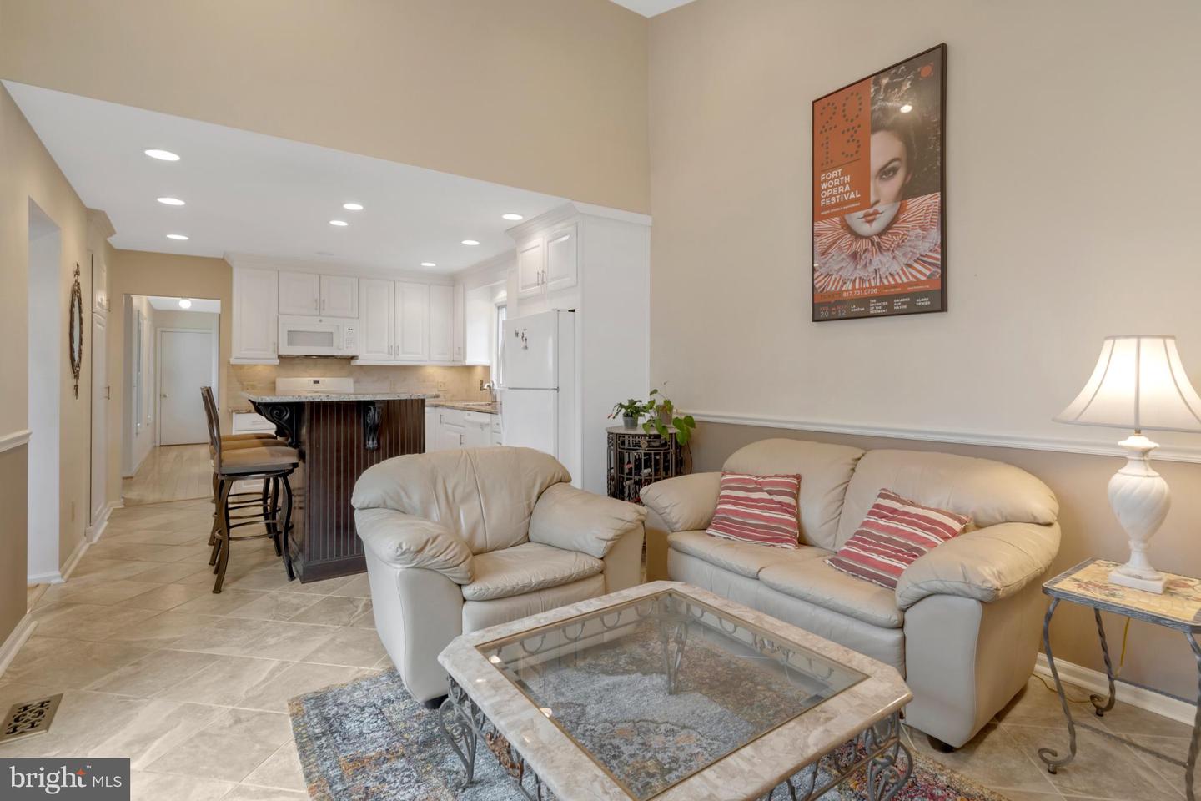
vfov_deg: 73.7
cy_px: 400
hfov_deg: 96.7
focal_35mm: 16
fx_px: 534
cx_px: 600
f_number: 8
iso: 1250
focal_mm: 16
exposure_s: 1/40
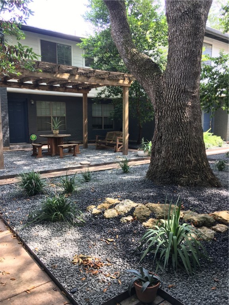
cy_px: 152
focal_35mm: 29
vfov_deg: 61.7
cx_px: 114
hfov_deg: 48.2
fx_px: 256
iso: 25
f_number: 2.2
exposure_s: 1/60
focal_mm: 4.15
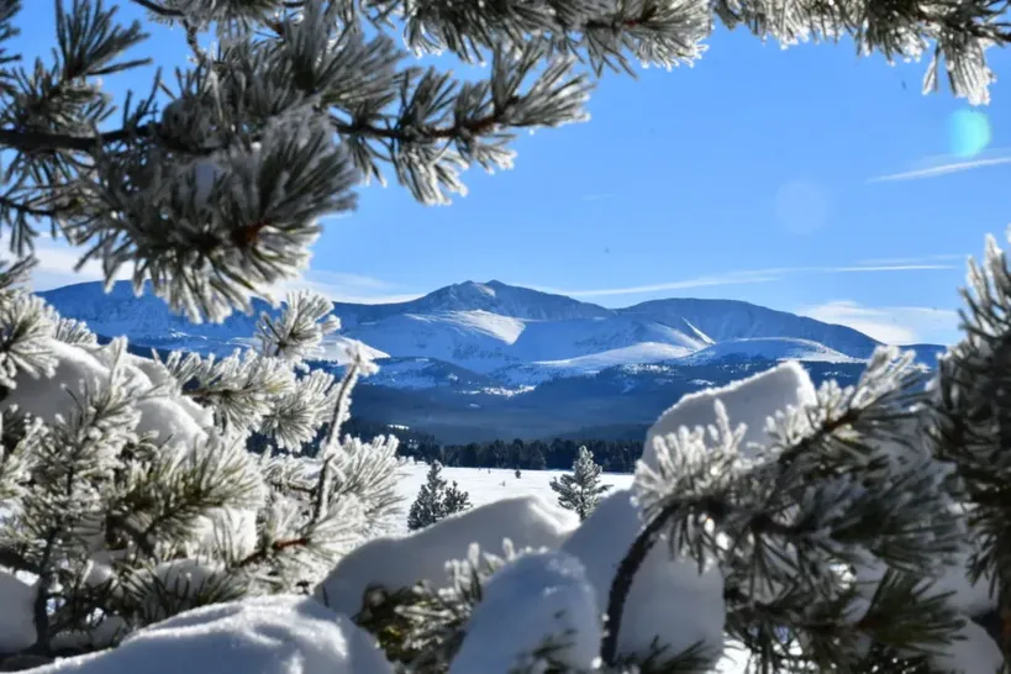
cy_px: 337
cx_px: 506
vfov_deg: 15.2
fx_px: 2527
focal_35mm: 90
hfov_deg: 22.6
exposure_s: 1/320
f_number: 22
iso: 320
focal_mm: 60
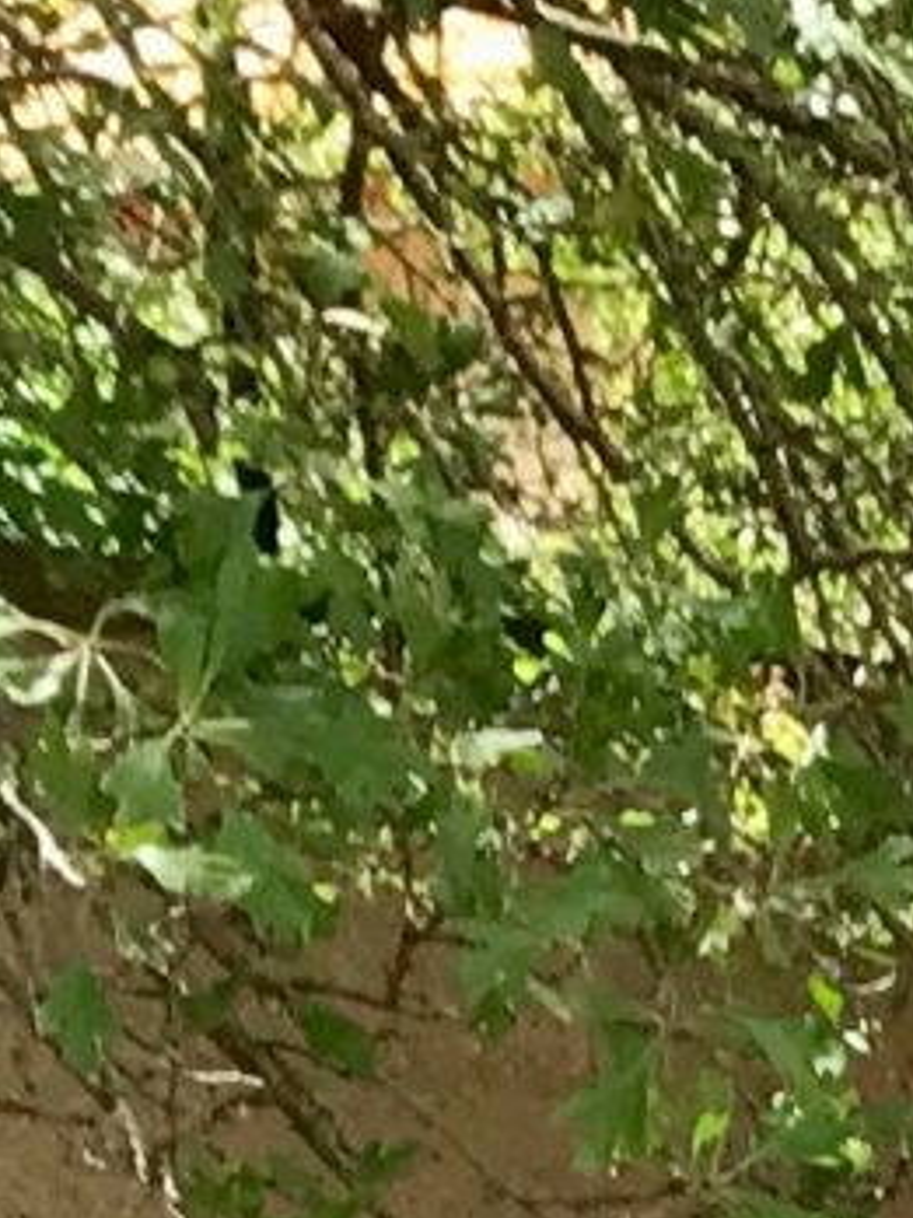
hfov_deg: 6.4
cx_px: 3047
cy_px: 3244
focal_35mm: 206
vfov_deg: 8.5
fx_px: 7244
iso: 20
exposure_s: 1/291
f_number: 1.8
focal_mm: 3.99
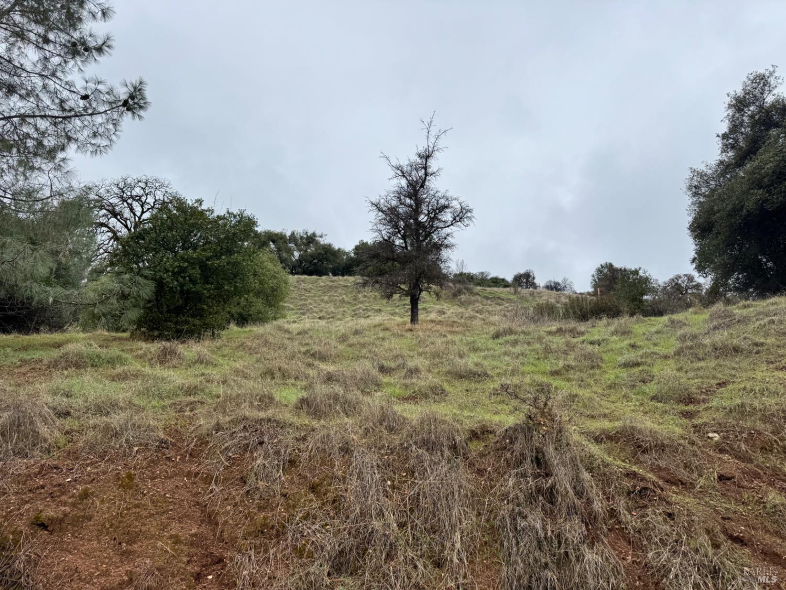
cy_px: 295
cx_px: 393
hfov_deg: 71.6
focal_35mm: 24
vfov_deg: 56.8
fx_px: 545
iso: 80
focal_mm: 6.76
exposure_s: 1/1818
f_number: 1.78
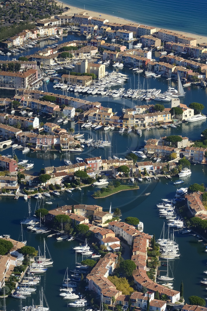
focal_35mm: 135
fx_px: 1165
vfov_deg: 15.2
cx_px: 104
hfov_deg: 10.2
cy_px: 156
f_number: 13
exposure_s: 1/1250
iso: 800
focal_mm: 135
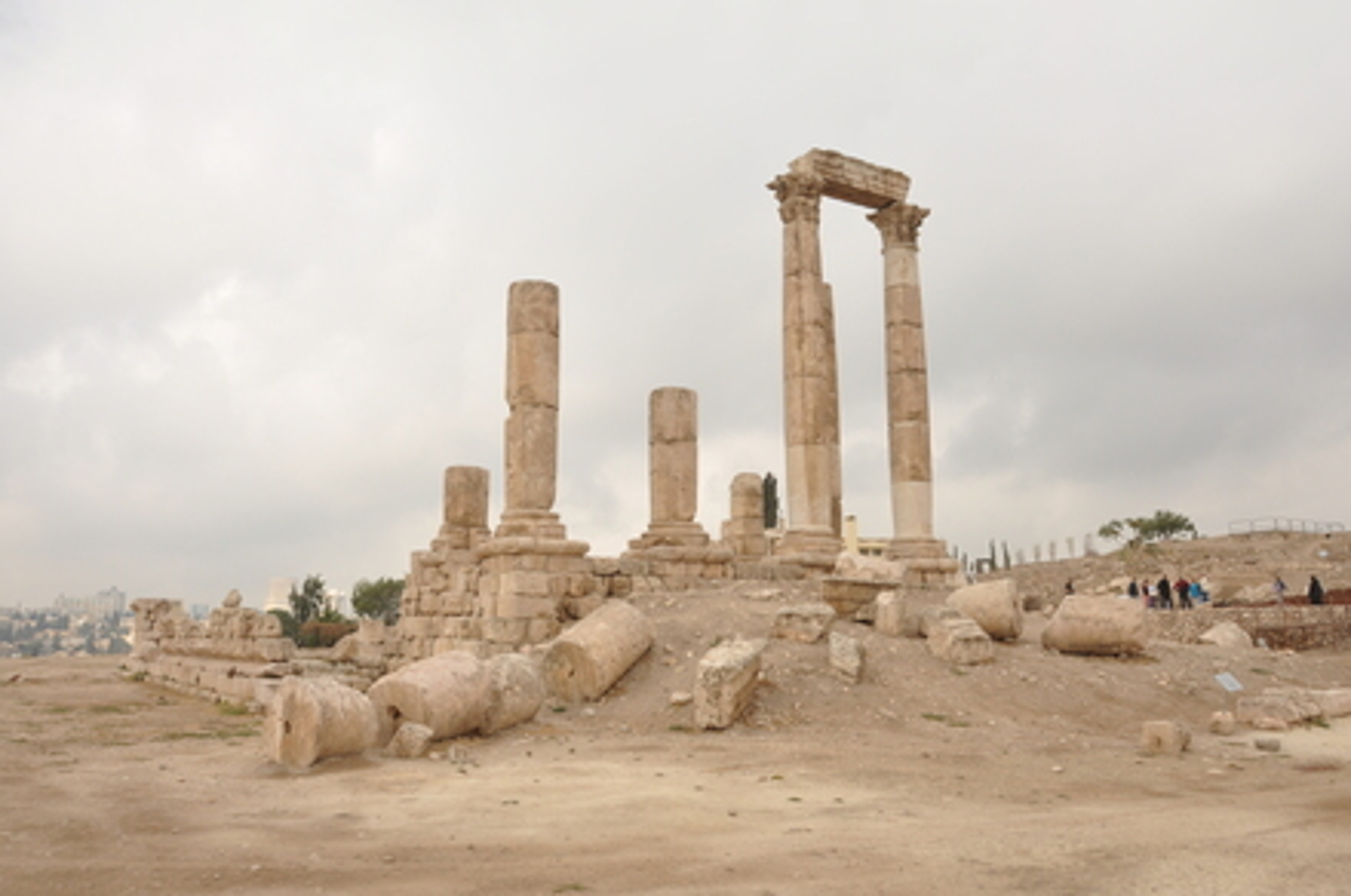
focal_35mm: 27
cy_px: 448
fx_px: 1012
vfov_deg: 47.8
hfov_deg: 67.5
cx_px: 676
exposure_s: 1/400
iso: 200
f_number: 10
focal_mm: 18
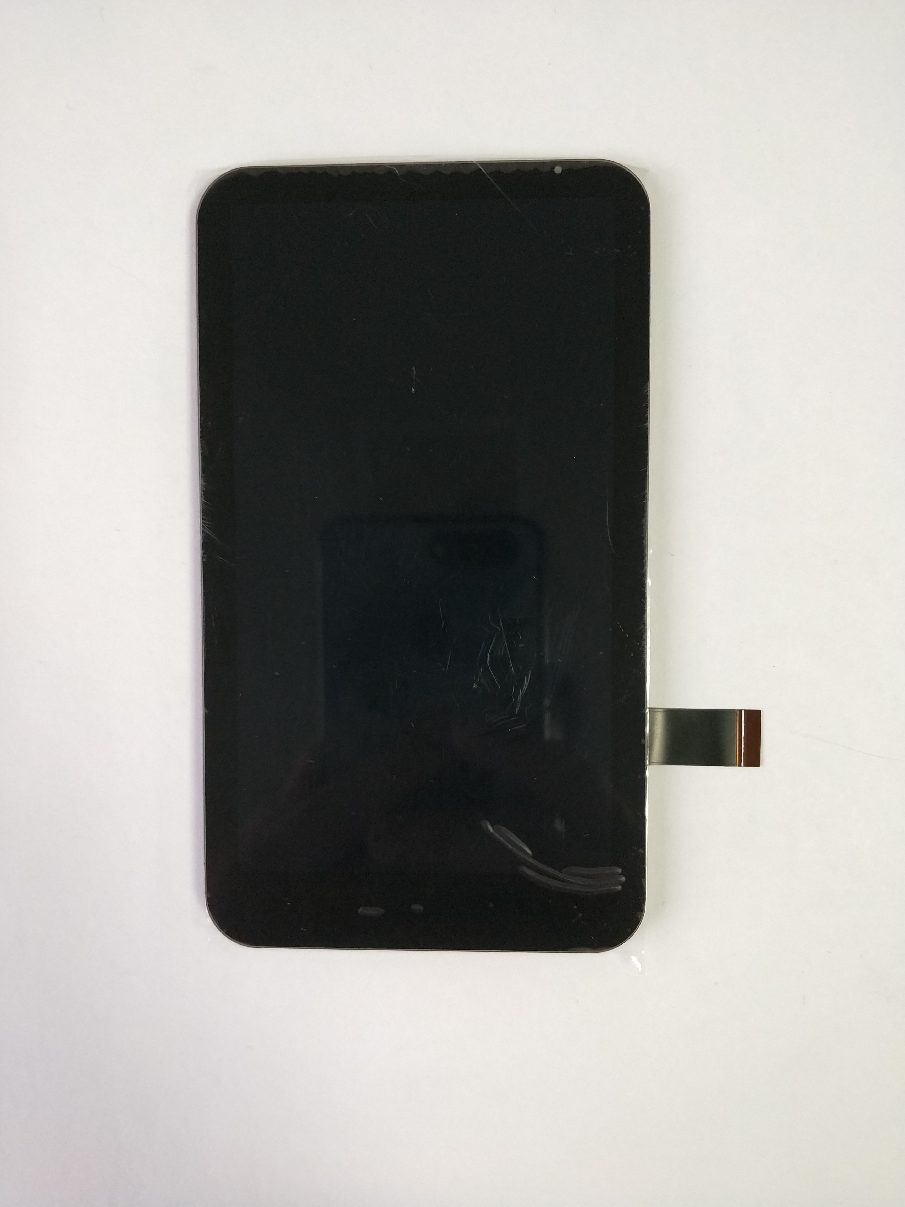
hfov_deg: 54.9
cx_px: 452
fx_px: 871
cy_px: 604
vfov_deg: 69.4
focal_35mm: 25
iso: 123
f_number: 1.7
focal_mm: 4.27
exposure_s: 1/50
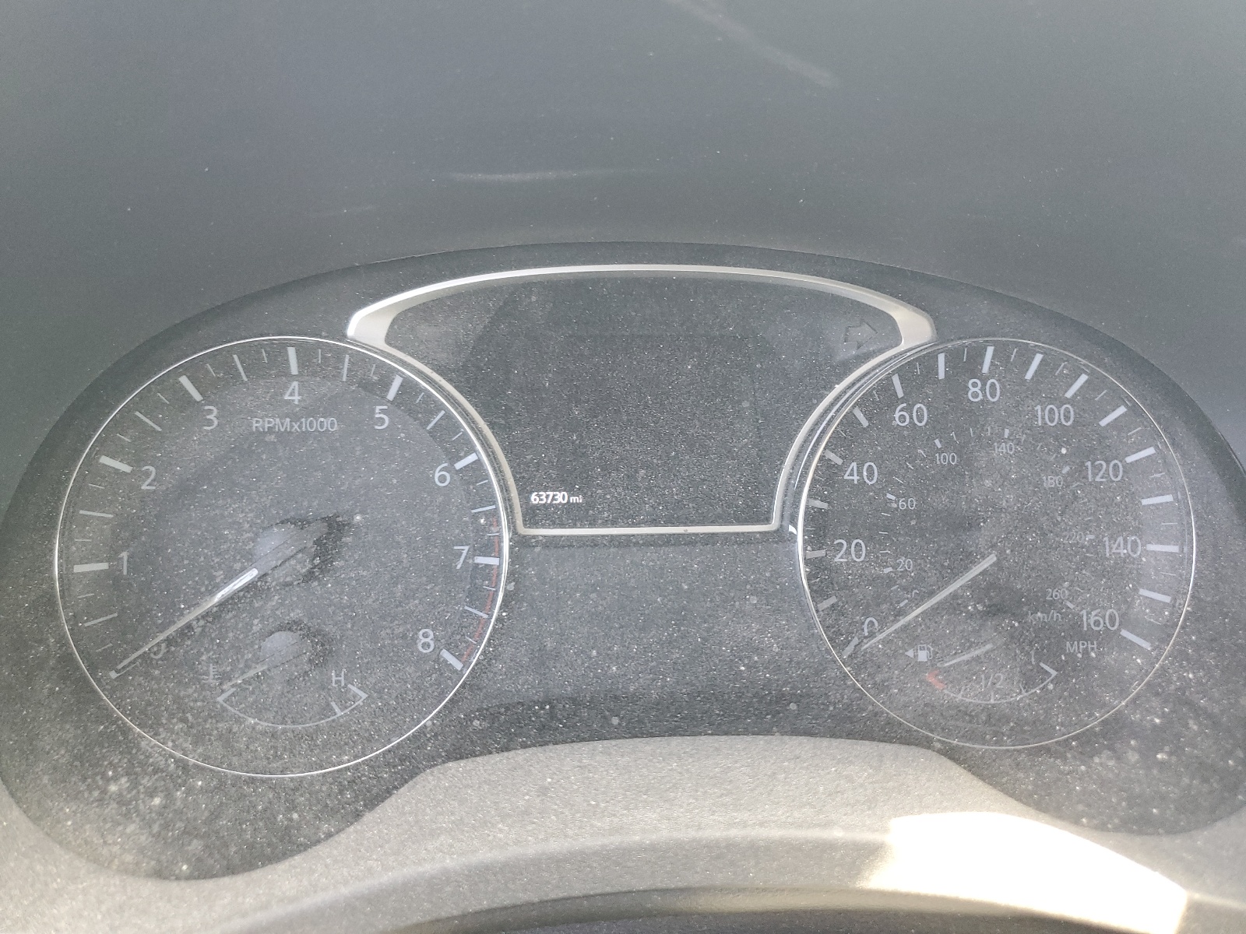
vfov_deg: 53.1
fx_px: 936
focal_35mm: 26
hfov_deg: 67.3
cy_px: 467
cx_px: 623
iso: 134
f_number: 1.5
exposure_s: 1/60.2
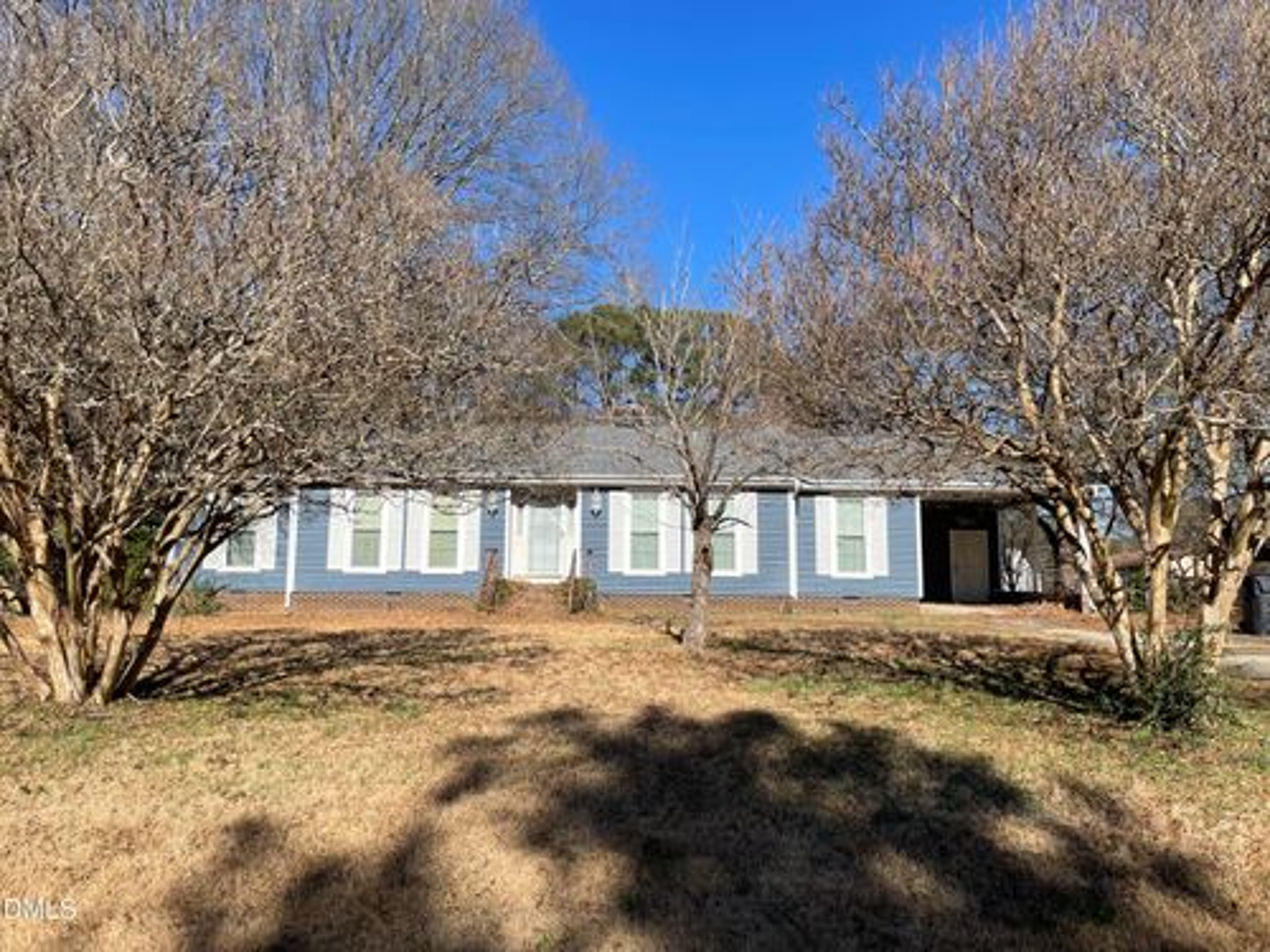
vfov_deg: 53.1
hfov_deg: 67.3
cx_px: 635
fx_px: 954
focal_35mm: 26
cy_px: 476
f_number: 1.6
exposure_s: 1/2747
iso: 32
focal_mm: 4.2
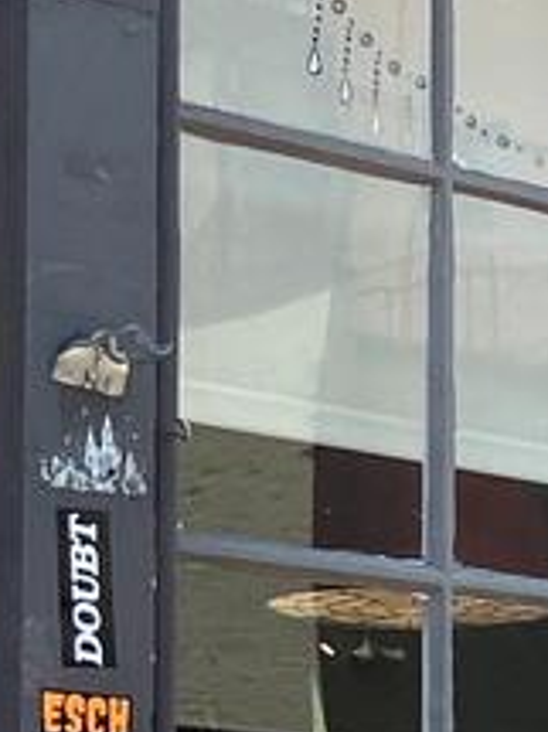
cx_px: 1419
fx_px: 3930
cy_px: 909
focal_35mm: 186
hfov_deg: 7.4
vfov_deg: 10.4
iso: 32
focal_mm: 4.25
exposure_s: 1/1629
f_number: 1.8
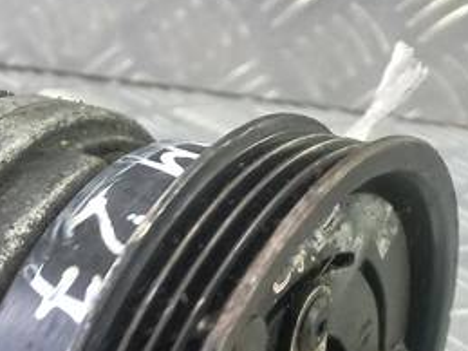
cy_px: 496
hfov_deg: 17.9
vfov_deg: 14.1
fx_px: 1338
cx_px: -217
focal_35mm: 99
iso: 160
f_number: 1.8
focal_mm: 4.6
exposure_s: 1/50
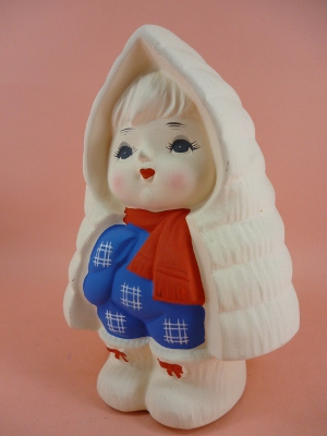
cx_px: 164
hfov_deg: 49.7
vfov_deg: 63.4
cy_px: 218
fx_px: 353
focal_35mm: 28
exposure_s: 1/250
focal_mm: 5
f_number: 3.1
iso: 100
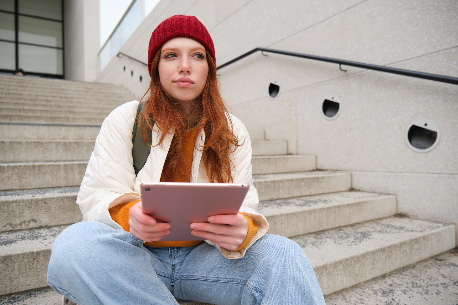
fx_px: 305
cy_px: 152
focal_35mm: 24
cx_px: 229
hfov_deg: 73.7
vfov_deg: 53.1
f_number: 2.8
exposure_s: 1/500
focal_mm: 16
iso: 200
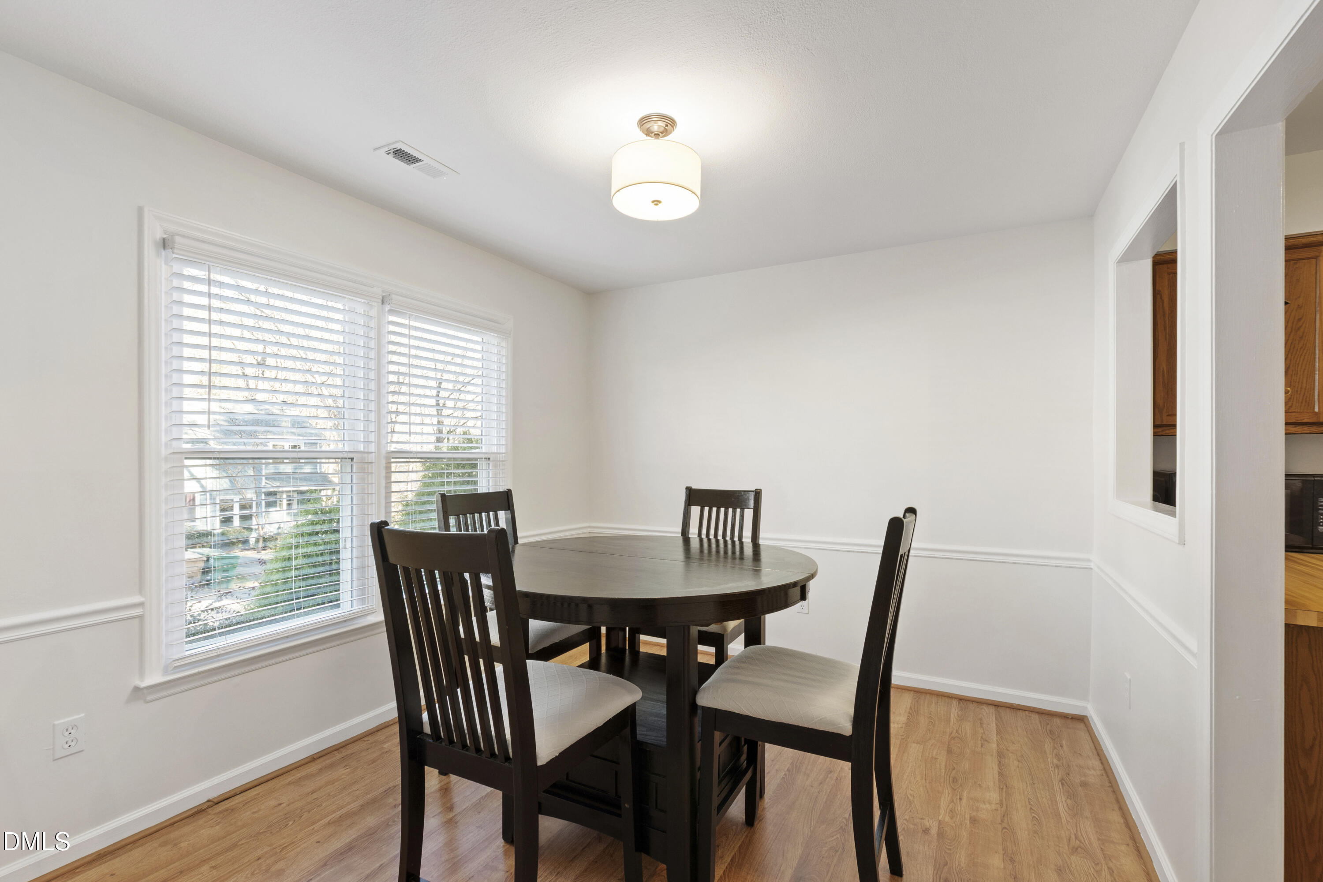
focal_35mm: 15
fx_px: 551
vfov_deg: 77.3
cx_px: 662
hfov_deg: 100.4
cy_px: 441
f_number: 8
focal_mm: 10
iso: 100
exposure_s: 1/2.5
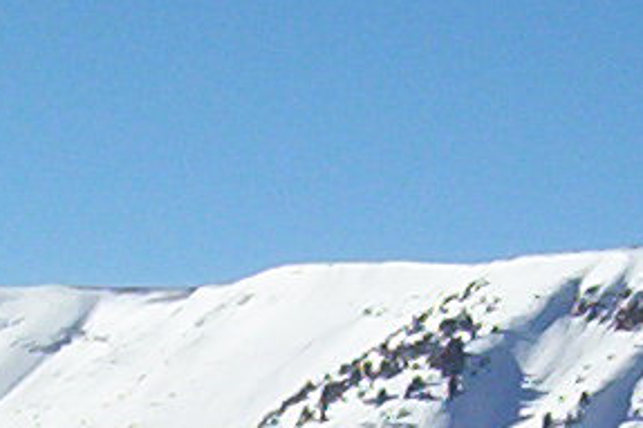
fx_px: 4552
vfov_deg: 5.3
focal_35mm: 255
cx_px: 25
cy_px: 822
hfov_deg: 8.0
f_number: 5.17
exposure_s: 1/1701
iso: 100
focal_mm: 5.77
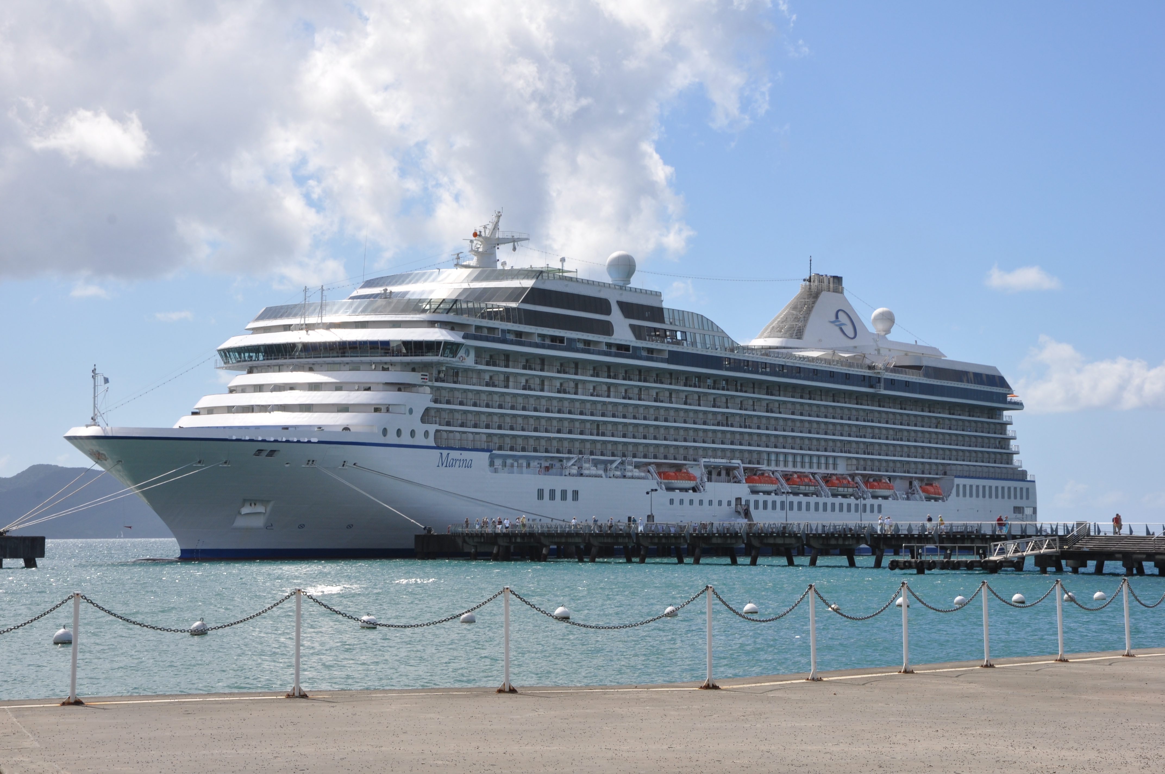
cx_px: 582
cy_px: 387
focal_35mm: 75
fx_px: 2424
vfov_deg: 18.1
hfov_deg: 27.0
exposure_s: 1/200
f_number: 14
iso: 200
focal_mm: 50
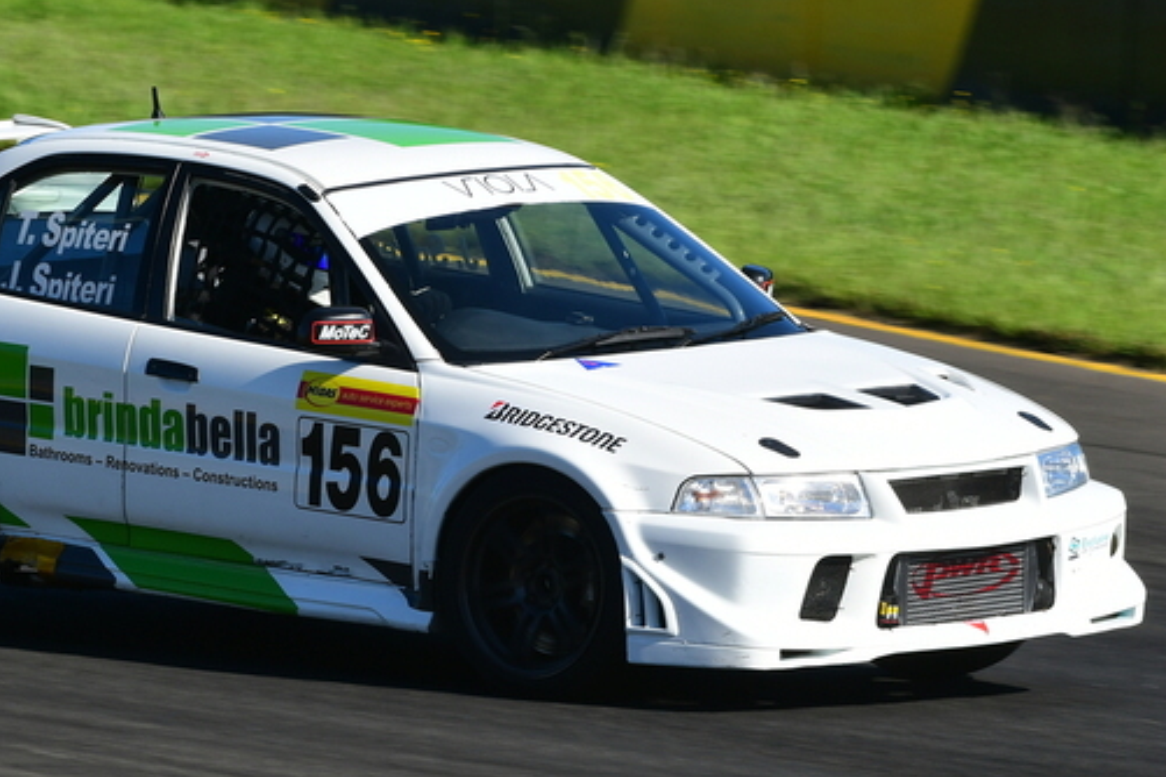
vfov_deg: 2.9
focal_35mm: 479
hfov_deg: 4.3
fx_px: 15513
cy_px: 250
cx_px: 330
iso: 250
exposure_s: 1/320
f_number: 11
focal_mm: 200
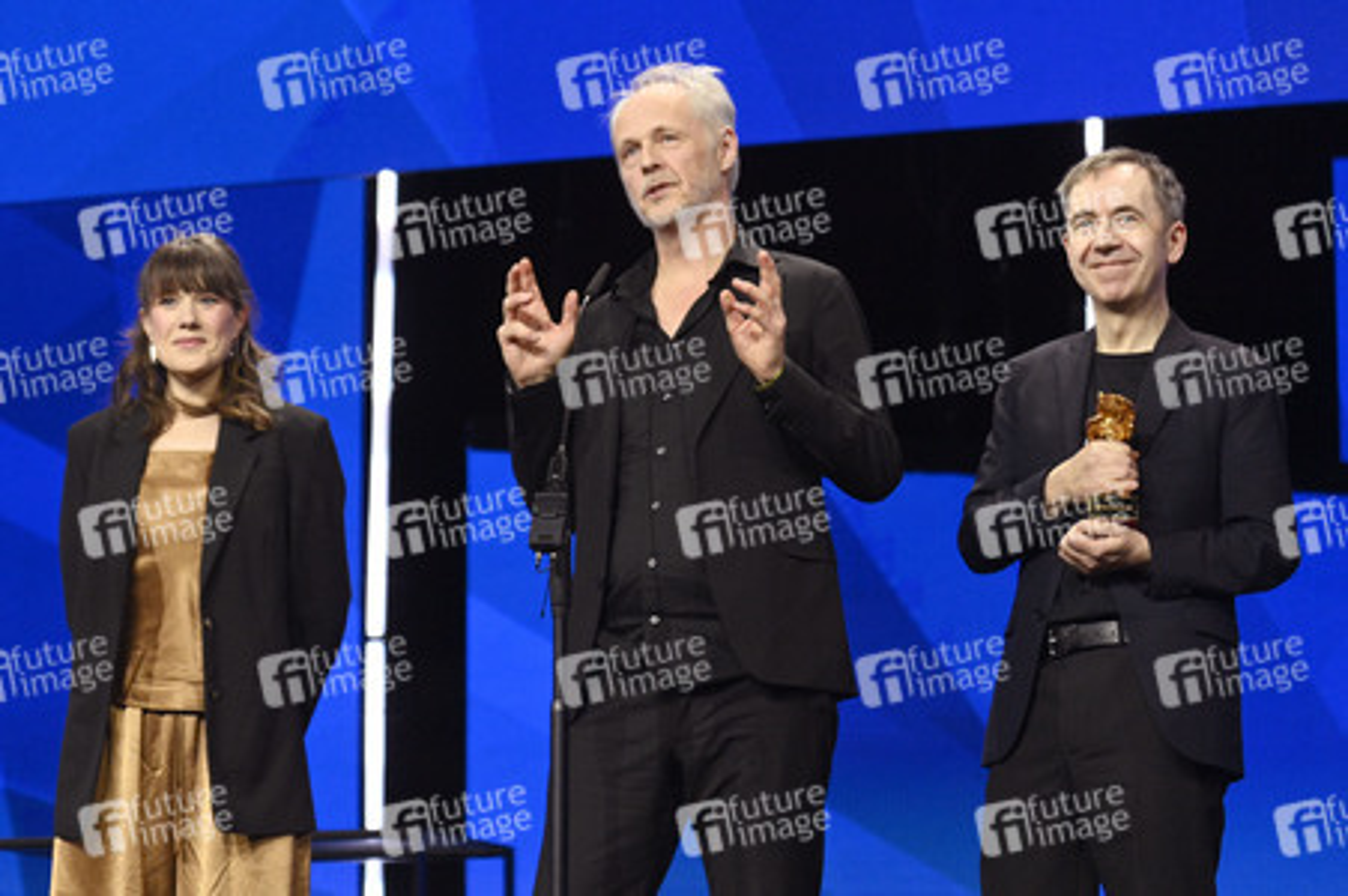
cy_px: 448
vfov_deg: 9.8
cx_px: 674
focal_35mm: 140
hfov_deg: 14.7
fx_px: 5238
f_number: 5.6
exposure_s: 1/200
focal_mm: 140
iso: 10000
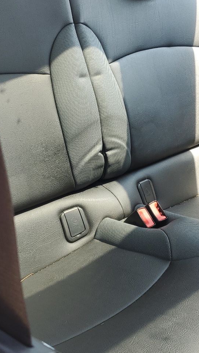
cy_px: 153
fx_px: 441
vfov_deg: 43.6
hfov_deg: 25.4
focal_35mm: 47
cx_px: 79
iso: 50
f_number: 1.5
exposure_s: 1/125
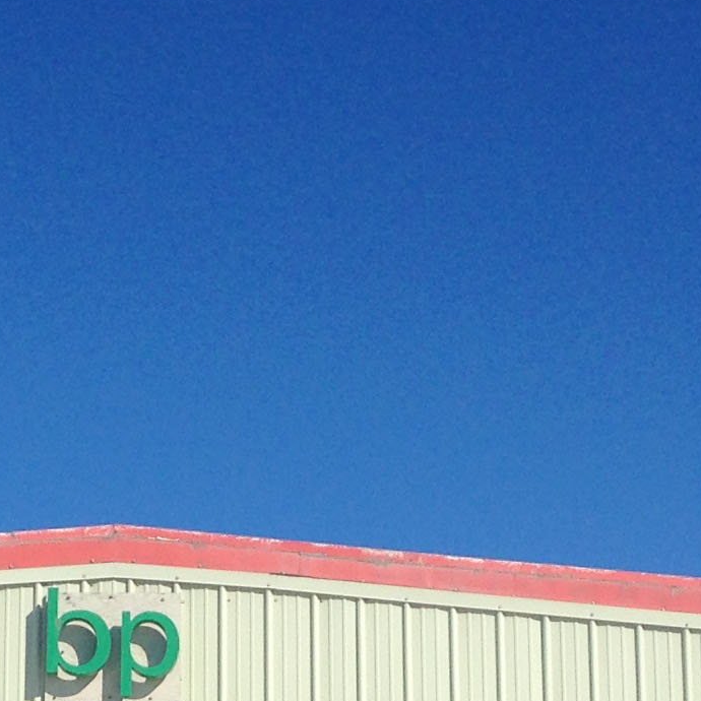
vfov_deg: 12.3
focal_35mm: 138
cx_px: 137
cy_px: 887
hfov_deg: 12.6
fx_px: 3162
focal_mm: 4.12
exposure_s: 1/4184
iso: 50
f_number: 2.4
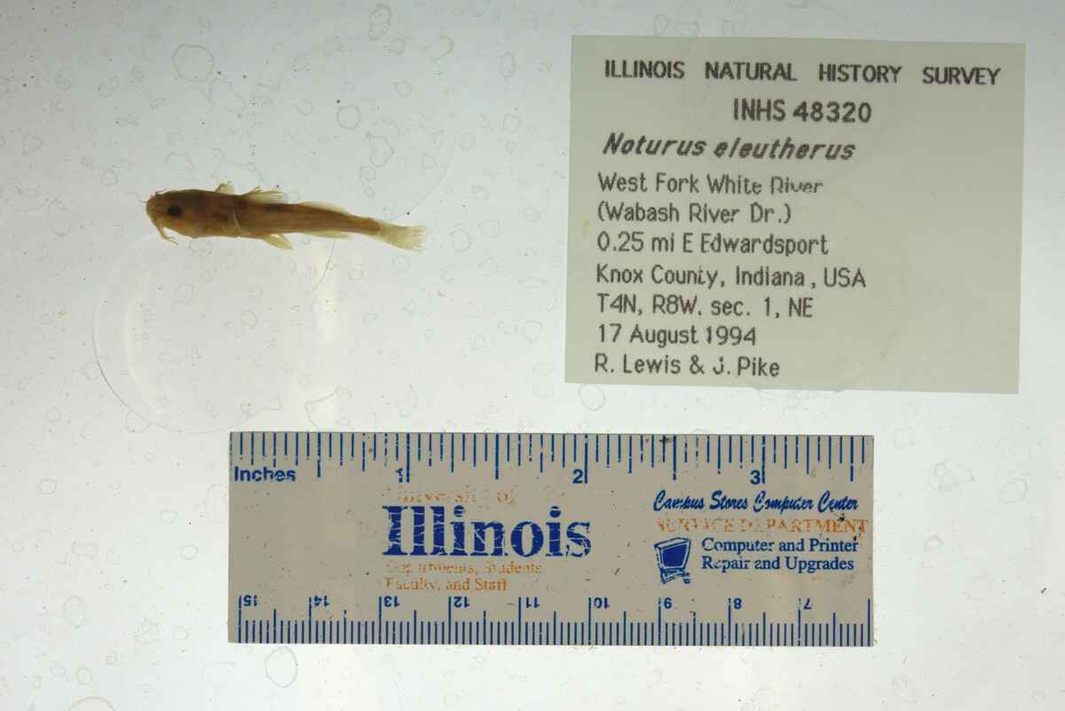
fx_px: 1776
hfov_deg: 33.4
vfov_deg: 22.6
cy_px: 356
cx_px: 532
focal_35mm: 60
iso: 100
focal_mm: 60
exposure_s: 1/50
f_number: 20
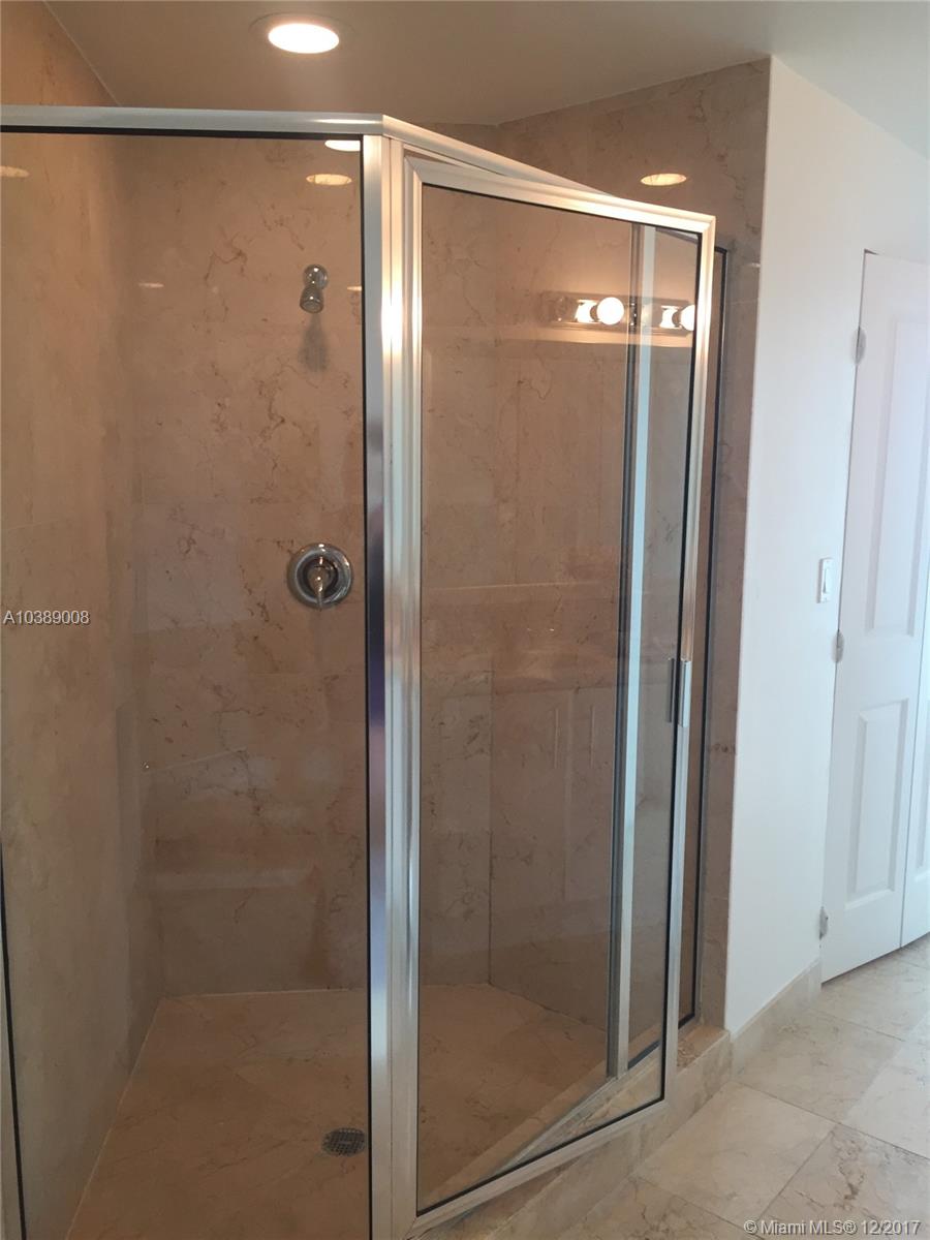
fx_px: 1039
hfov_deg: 48.2
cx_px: 465
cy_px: 620
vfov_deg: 61.7
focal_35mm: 29
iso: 80
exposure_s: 1/30
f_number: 2.2
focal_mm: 4.15
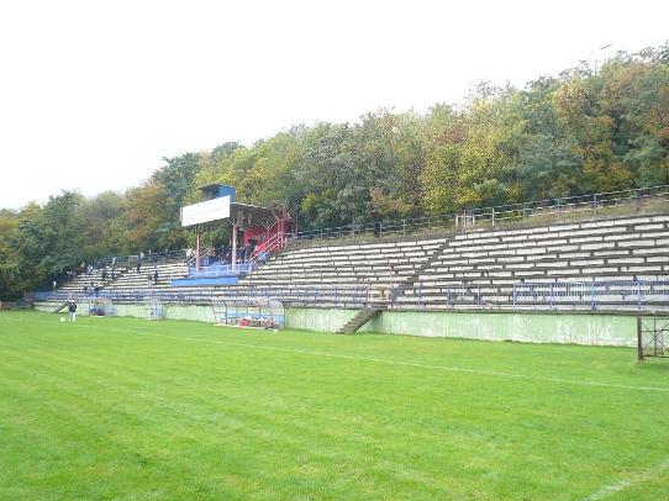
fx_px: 599
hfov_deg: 58.4
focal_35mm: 31
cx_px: 349
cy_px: 258
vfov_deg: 45.4
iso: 100
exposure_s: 1/200
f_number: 2.8
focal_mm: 4.6
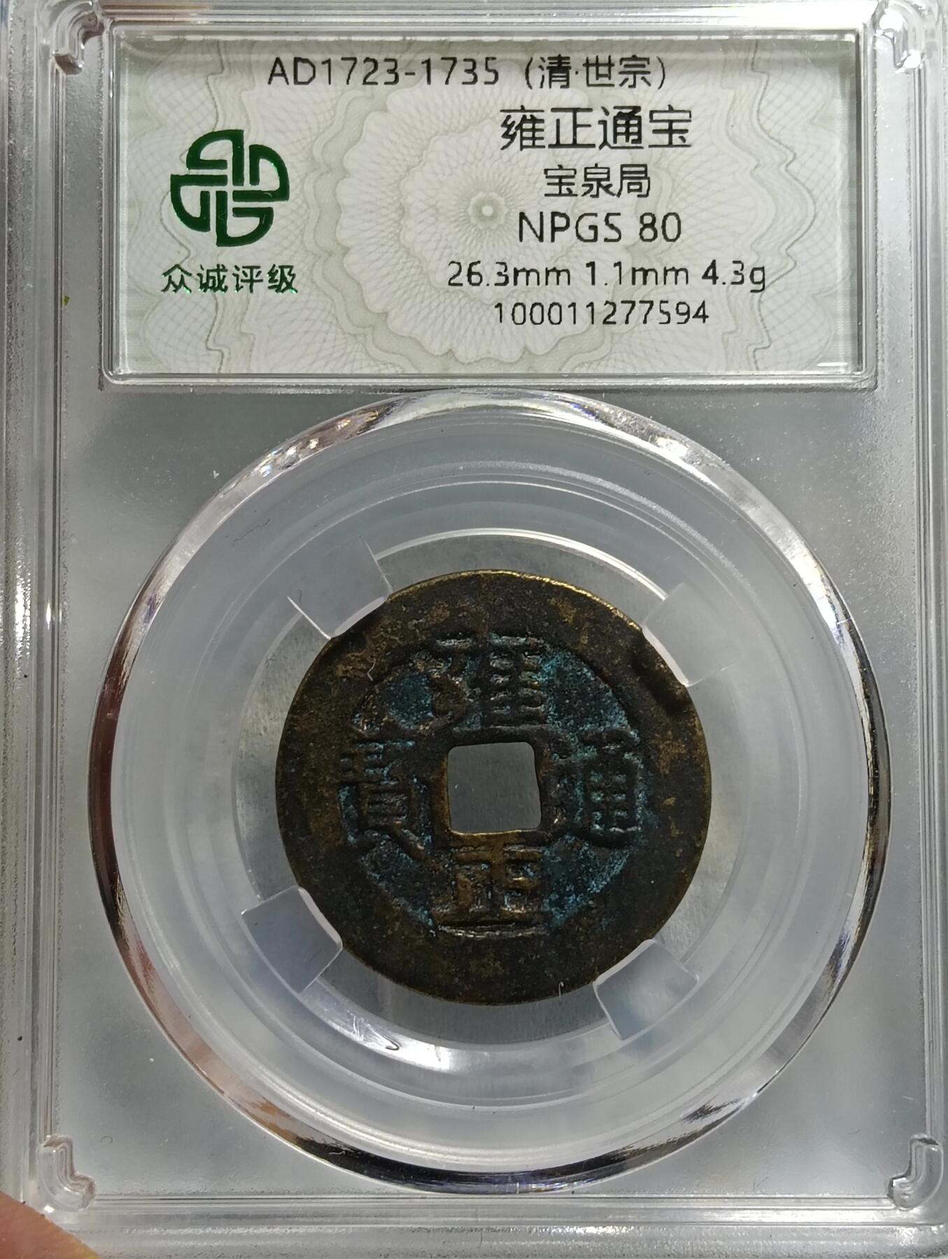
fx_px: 2113
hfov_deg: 25.3
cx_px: 474
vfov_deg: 33.2
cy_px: 630
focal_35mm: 58
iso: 125
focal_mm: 3.98
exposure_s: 1/33.3
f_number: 1.8
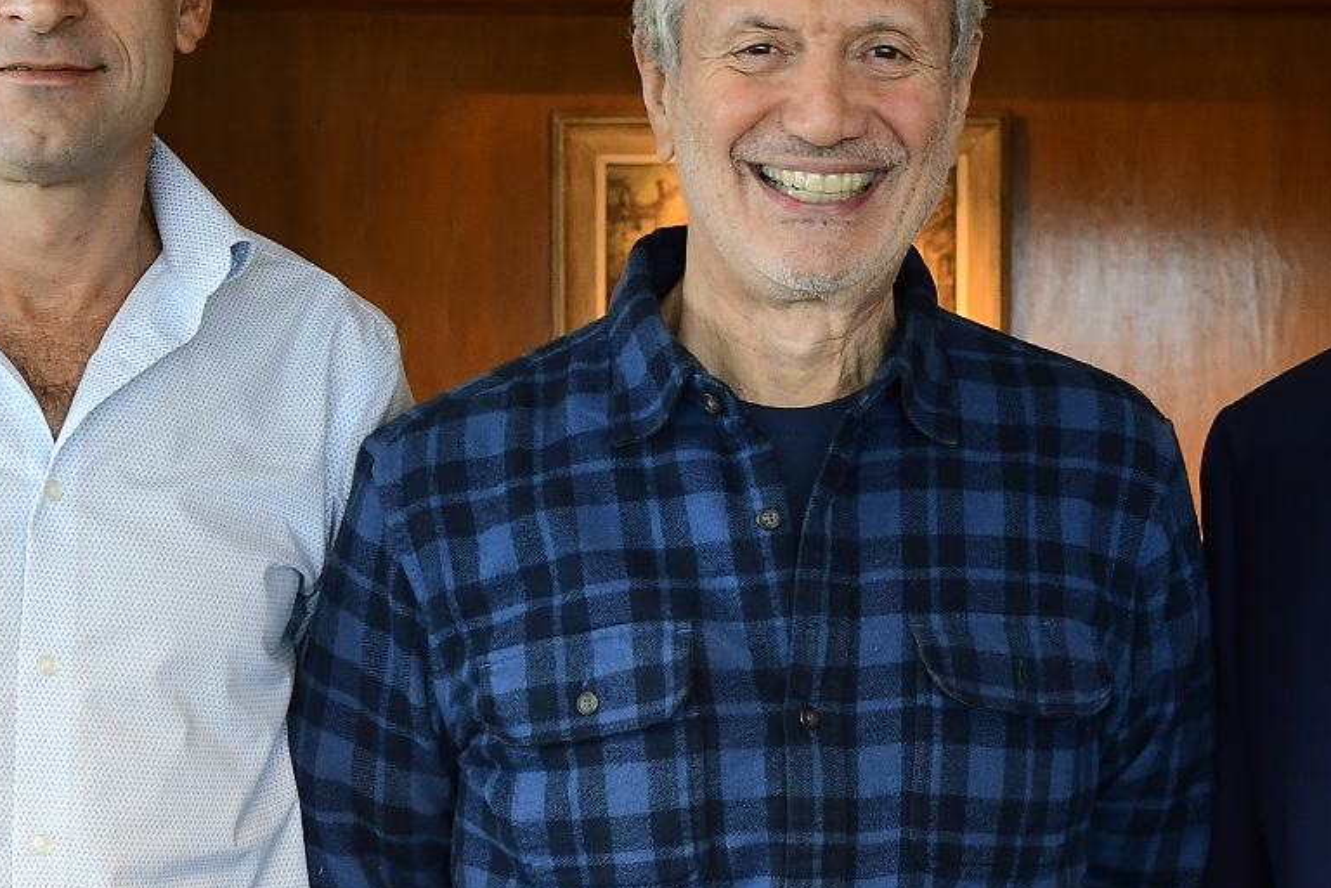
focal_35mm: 106
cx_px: 873
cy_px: 675
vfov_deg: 12.9
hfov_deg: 19.2
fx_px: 3919
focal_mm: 26
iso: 1000
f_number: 5
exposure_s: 1/50
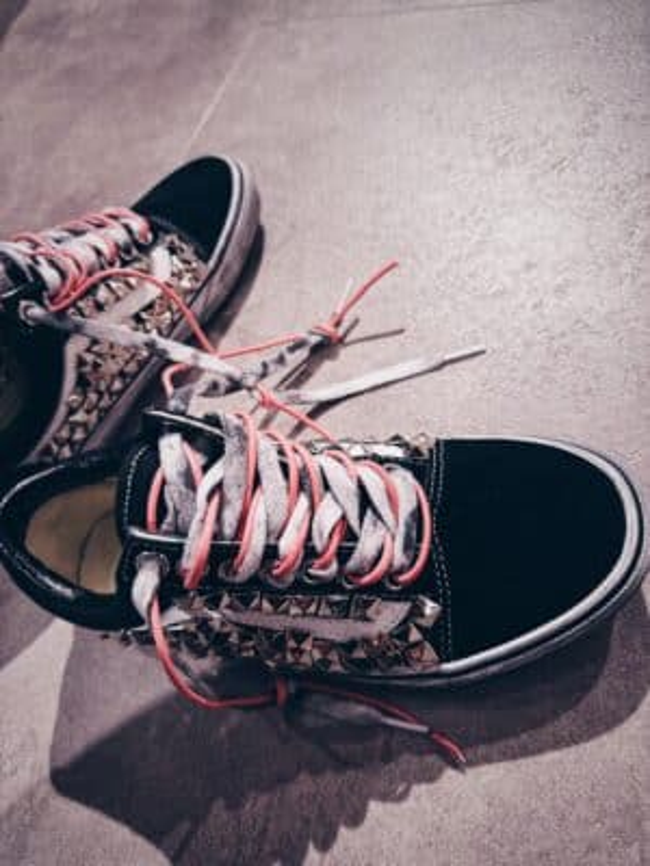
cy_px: 433
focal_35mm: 24
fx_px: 601
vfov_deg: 71.6
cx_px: 325
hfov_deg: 56.8
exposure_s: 1/100
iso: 160
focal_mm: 6.76
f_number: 1.78
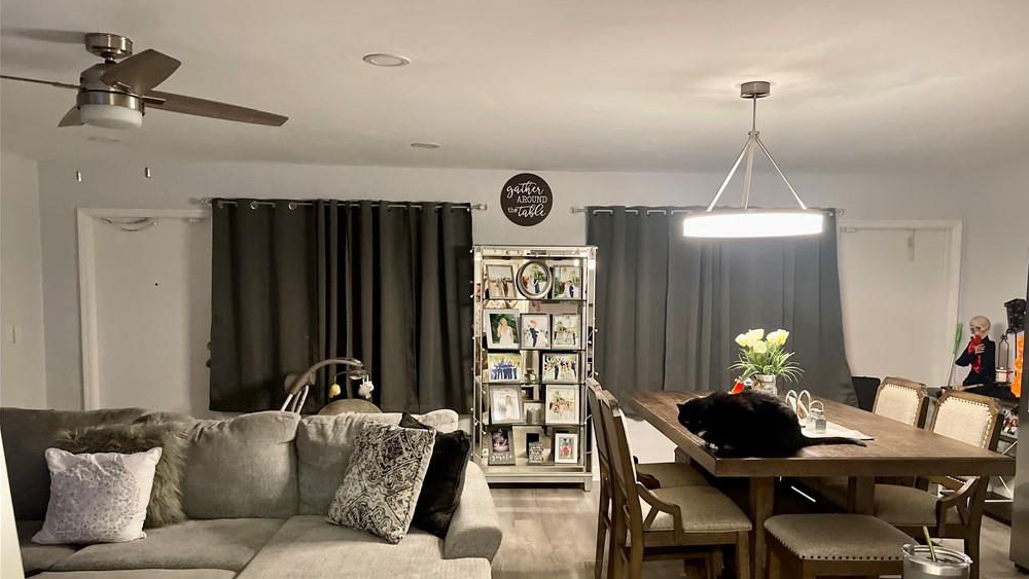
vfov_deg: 40.0
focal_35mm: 29
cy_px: 349
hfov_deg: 66.0
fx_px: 791
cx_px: 526
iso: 500
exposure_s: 1/60
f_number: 1.6
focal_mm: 5.1
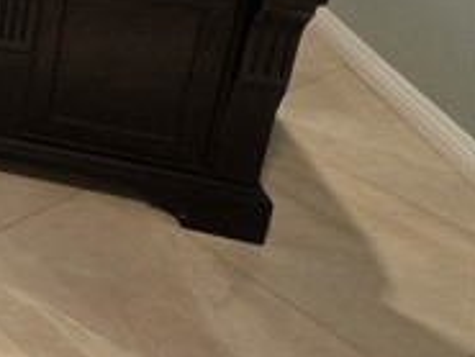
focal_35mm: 45
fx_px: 618
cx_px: -341
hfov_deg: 24.0
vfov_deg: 26.2
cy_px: -134
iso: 400
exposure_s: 1/60
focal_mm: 2.2
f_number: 1.9
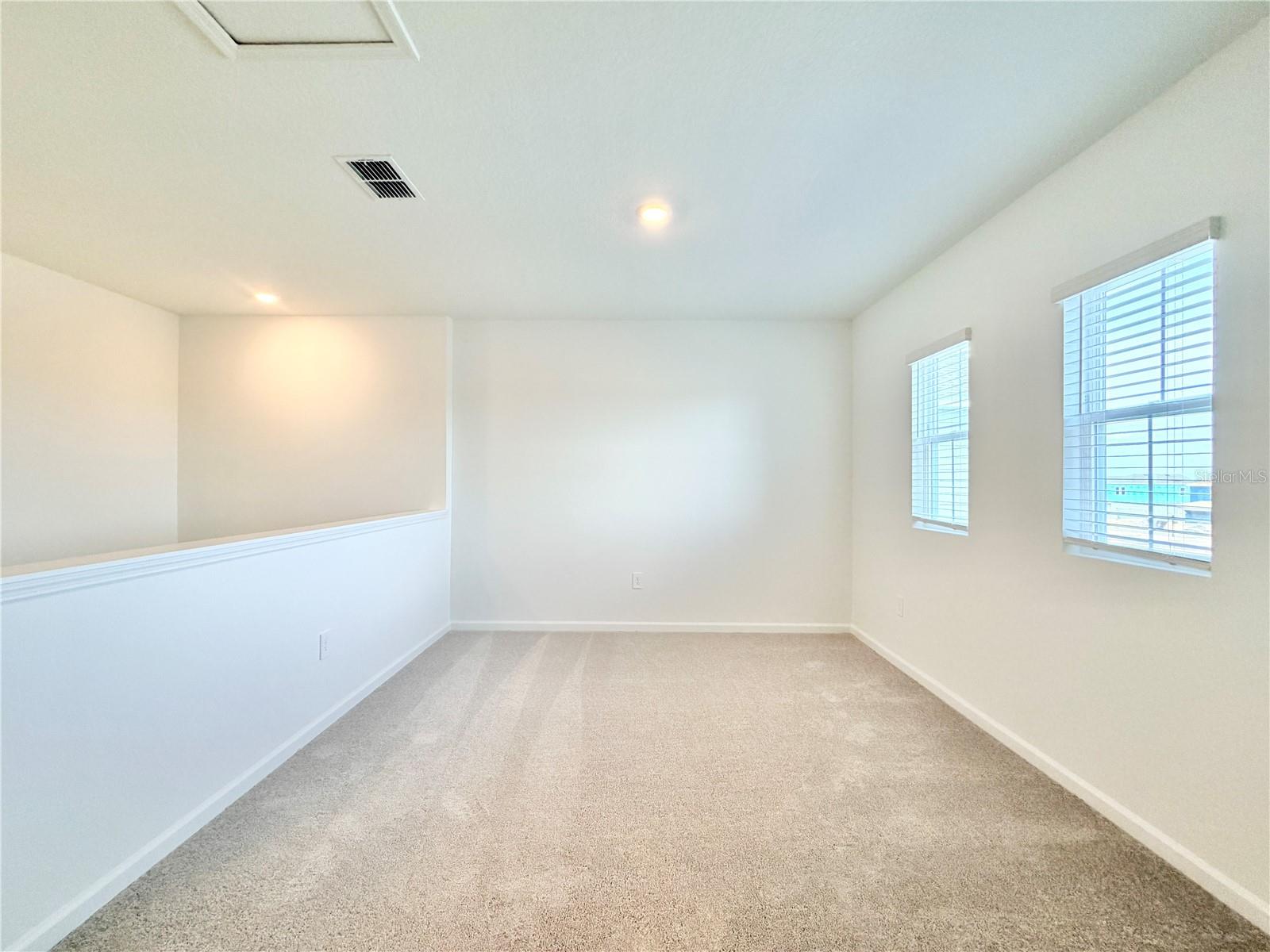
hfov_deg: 102.1
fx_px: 514
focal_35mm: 14
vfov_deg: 85.7
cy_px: 476
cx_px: 635
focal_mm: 2.22
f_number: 2.2
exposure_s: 1/120
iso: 200
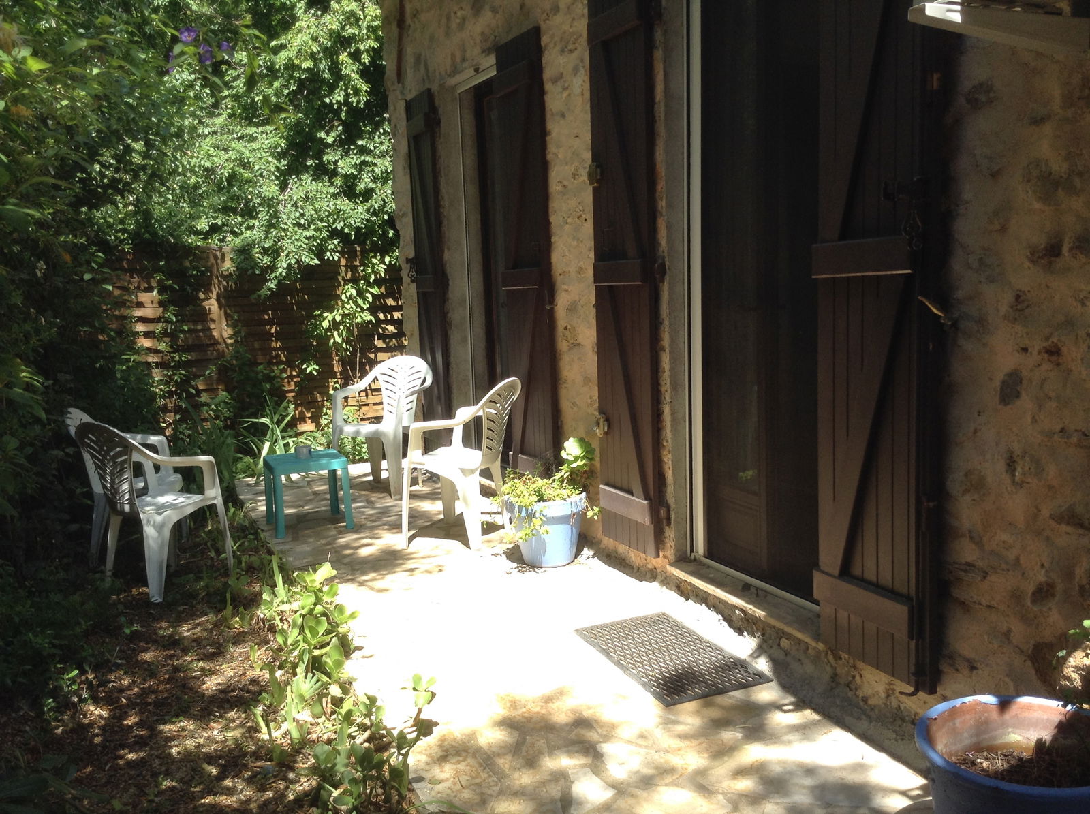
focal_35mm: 33
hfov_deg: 55.4
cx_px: 545
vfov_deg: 42.8
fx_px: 1038
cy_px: 407
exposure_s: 1/287
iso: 25
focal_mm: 3.3
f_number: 2.4
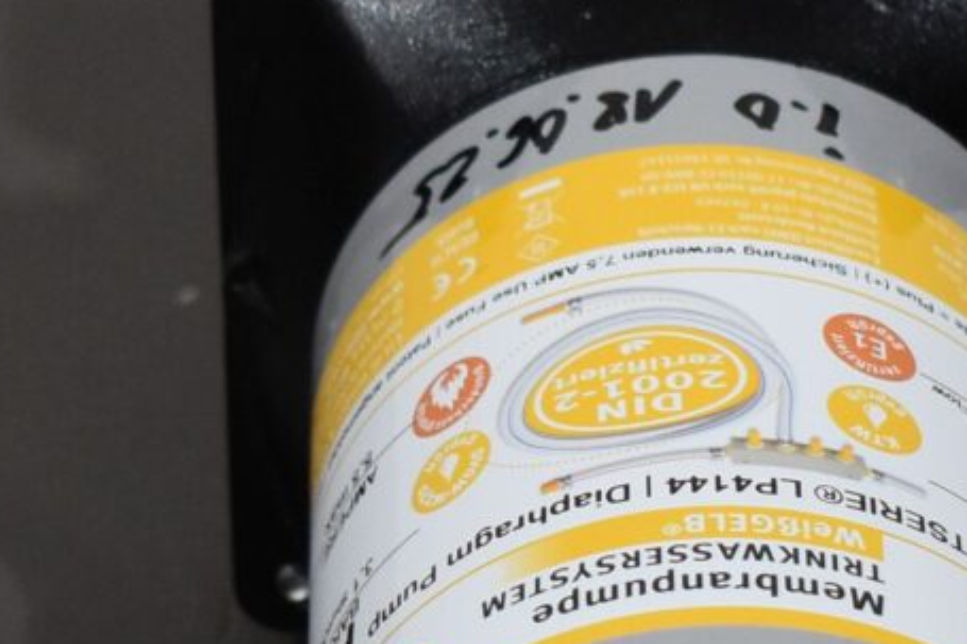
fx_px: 7706
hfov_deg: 7.2
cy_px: 439
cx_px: 693
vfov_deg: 4.8
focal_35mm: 287
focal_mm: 34
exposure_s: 1/250
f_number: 4.5
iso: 800
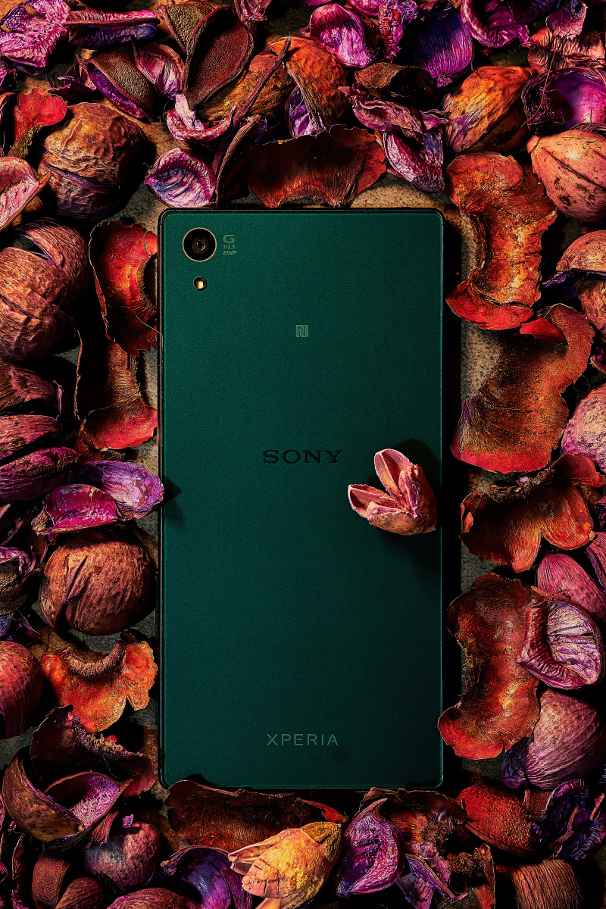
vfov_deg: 29.9
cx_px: 303
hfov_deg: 20.2
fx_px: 1704
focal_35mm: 68
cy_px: 454
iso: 100
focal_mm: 45
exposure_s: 1/2.5
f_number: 8
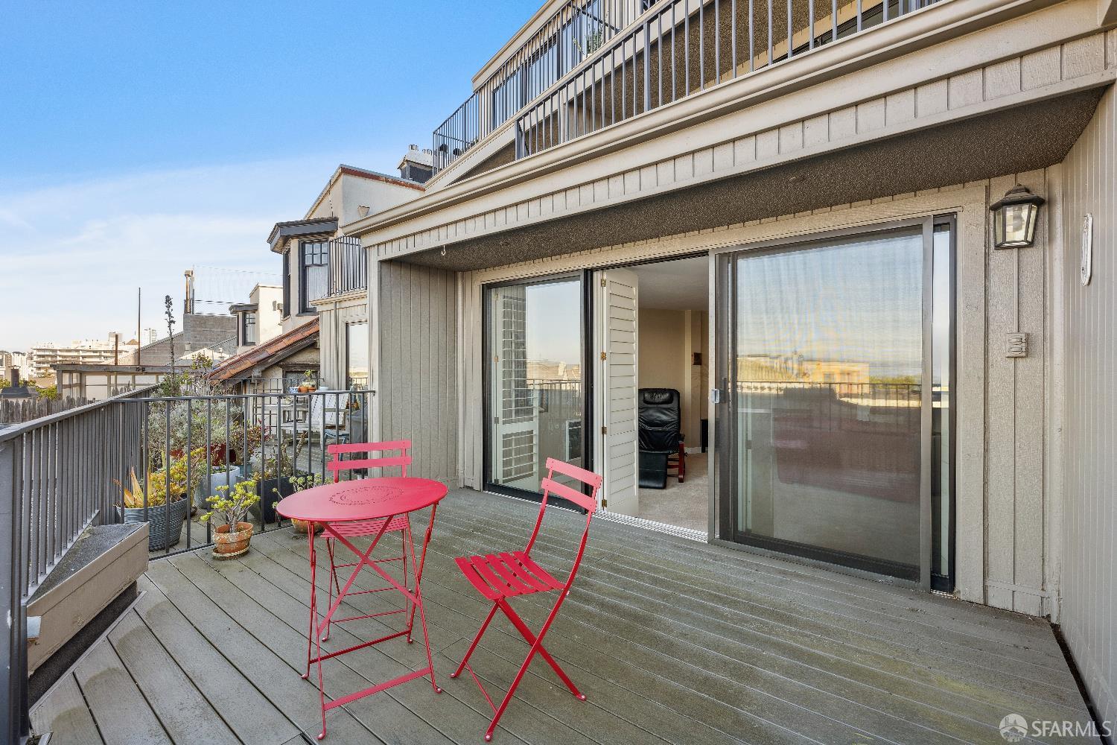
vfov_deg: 73.7
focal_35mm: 16
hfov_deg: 96.7
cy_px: 372
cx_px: 558
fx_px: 496
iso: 125
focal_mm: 16
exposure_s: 1/40
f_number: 8
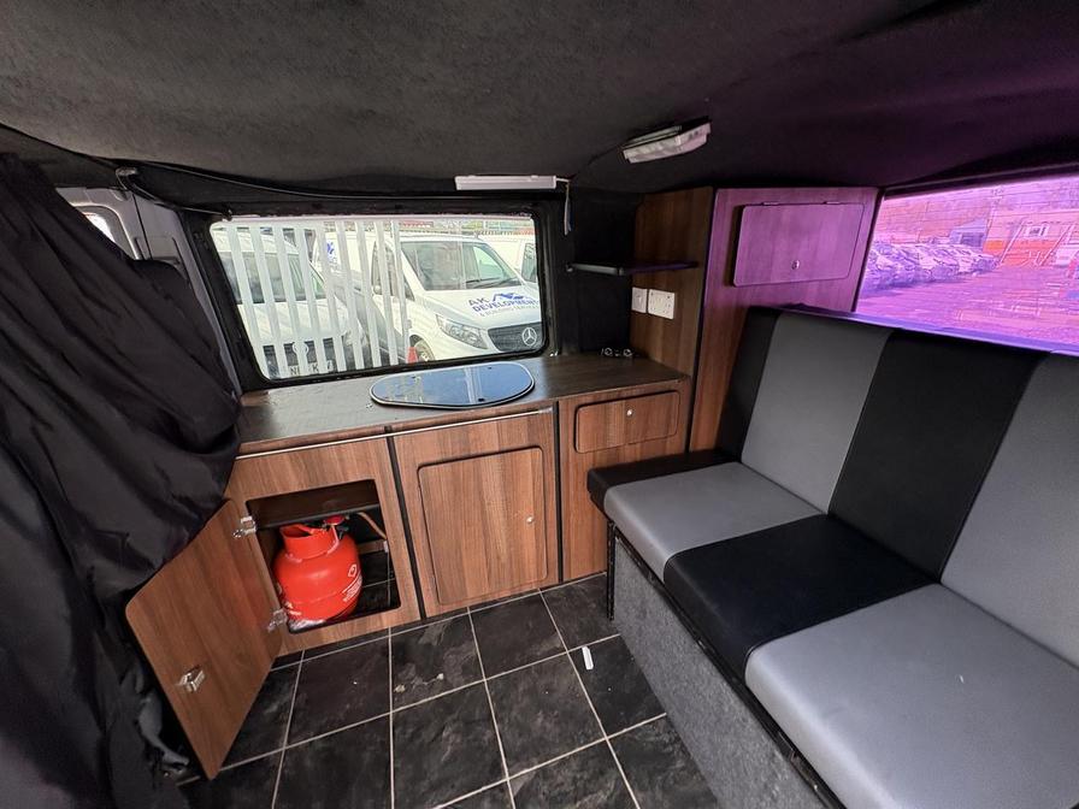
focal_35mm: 14
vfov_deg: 85.7
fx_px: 436
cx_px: 540
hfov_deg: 102.1
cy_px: 404
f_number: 2.2
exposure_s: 1/128
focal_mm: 2.22
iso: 125
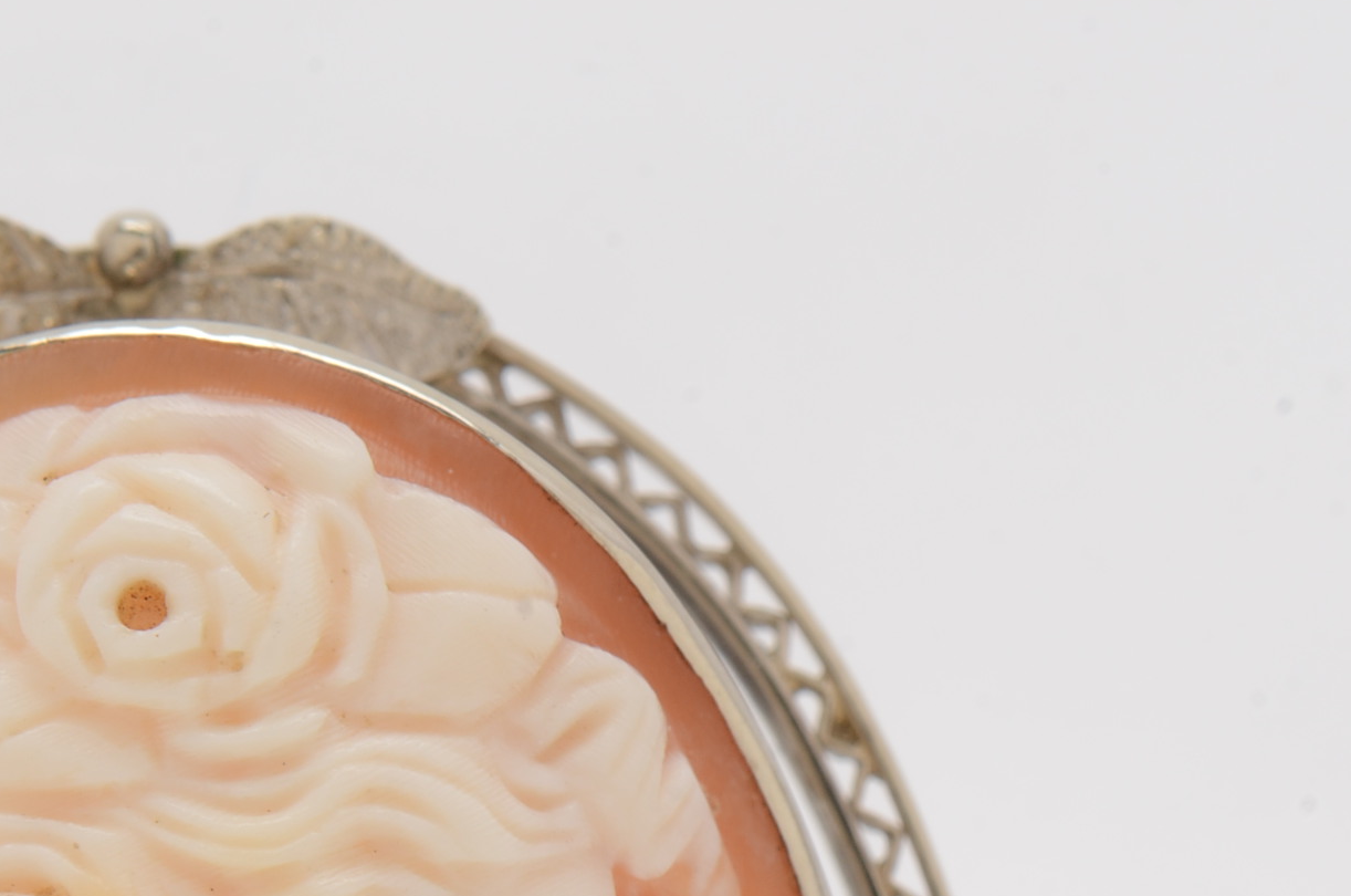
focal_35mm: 257
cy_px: 886
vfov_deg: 5.3
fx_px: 9627
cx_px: 282
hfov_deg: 8.0
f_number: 18
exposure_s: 1/125
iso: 200
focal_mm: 85
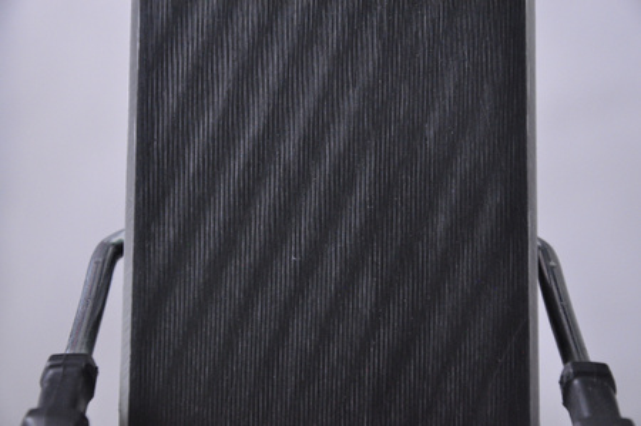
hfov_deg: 13.1
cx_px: 320
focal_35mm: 158
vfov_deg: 8.7
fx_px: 2801
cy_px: 213
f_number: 8
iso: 3200
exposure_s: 1/125
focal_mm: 105
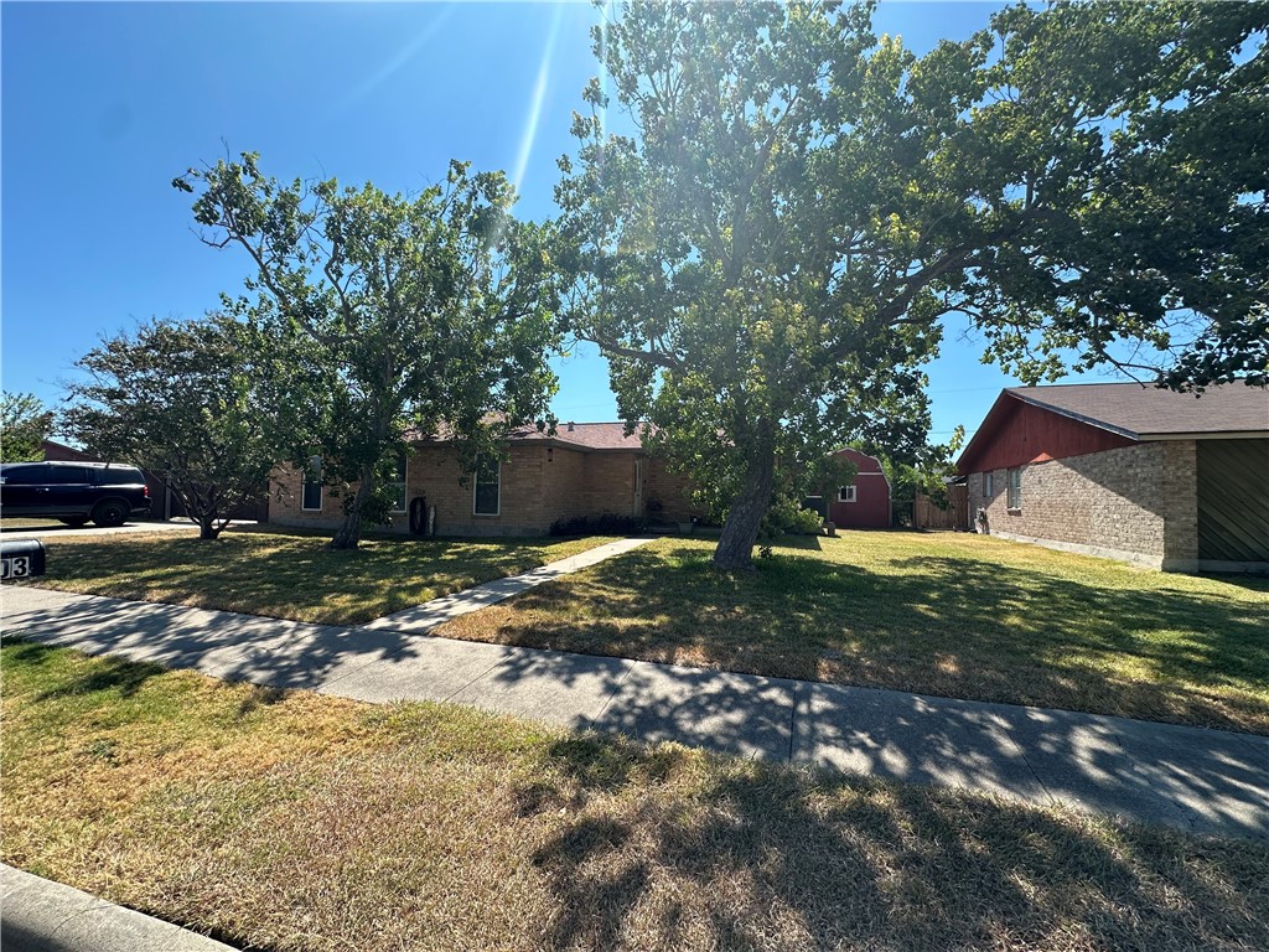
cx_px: 634
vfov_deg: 85.7
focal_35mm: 14
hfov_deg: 102.1
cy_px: 476
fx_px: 513
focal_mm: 2.22
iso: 50
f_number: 2.2
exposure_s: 1/947
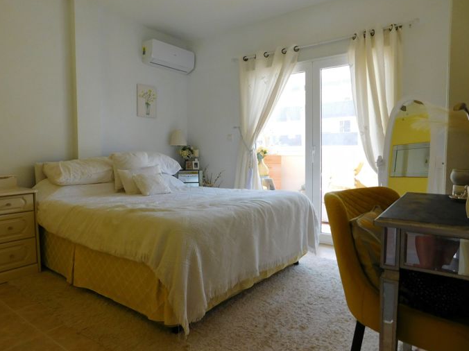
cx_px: 231
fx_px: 325
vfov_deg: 56.8
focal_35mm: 24
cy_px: 173
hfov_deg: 71.6
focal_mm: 4
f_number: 3
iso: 125
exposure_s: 1/160
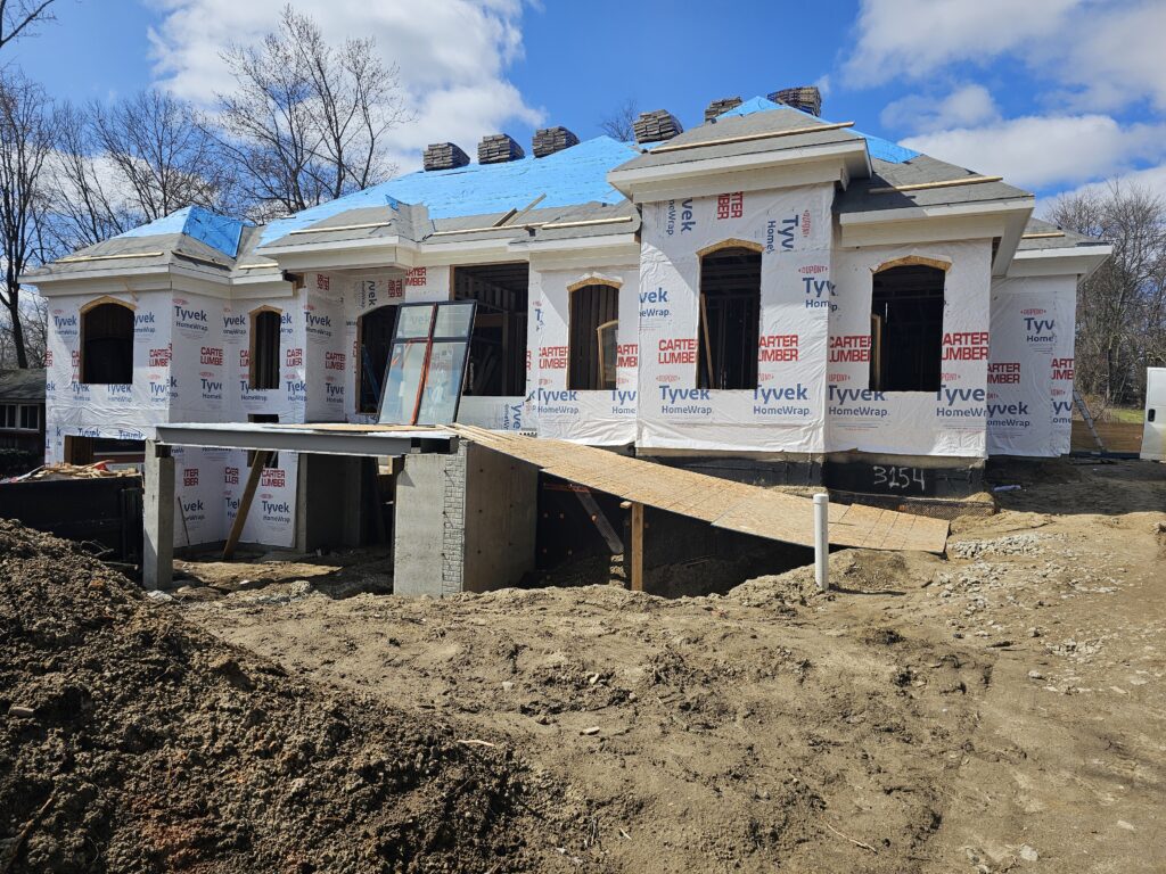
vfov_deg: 58.9
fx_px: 775
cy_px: 437
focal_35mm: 23
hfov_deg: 73.9
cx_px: 583
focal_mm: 6.3
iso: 10
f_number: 1.7
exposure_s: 1/1055
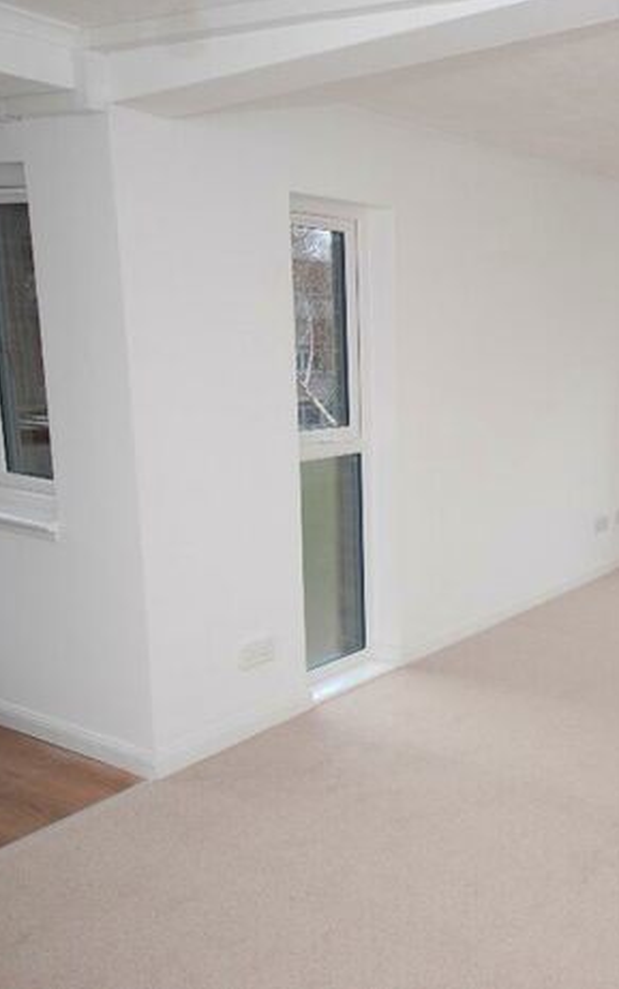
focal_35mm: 35
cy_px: 496
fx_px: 938
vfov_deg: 55.6
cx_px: 628
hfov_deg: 33.3
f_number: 5
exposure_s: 1/100
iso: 200
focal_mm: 15
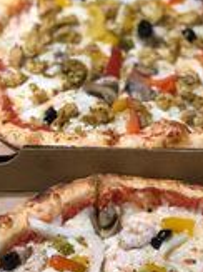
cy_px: 264
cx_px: 166
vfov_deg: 14.3
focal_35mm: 136
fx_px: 1065
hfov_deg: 10.9
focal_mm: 6
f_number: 2.4
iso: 160
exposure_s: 1/20
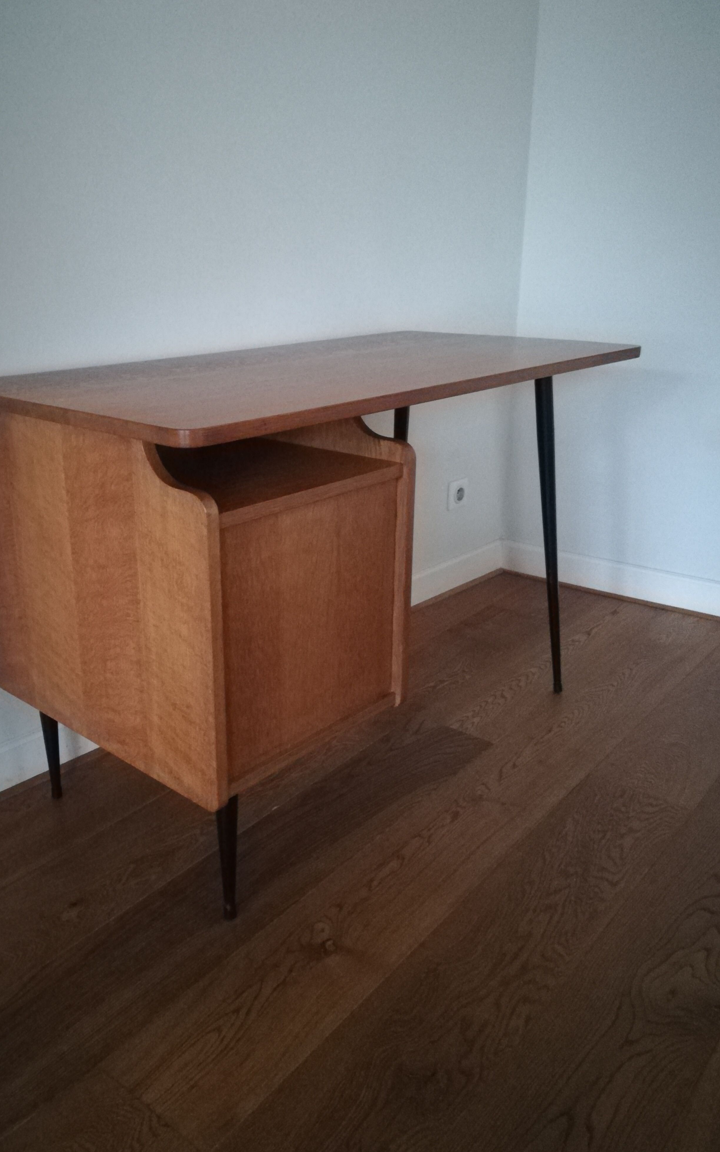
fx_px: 879
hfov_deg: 44.3
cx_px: 292
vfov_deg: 66.5
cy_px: 580
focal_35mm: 28
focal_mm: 3.83
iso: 2500
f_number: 2.2
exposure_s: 1/15
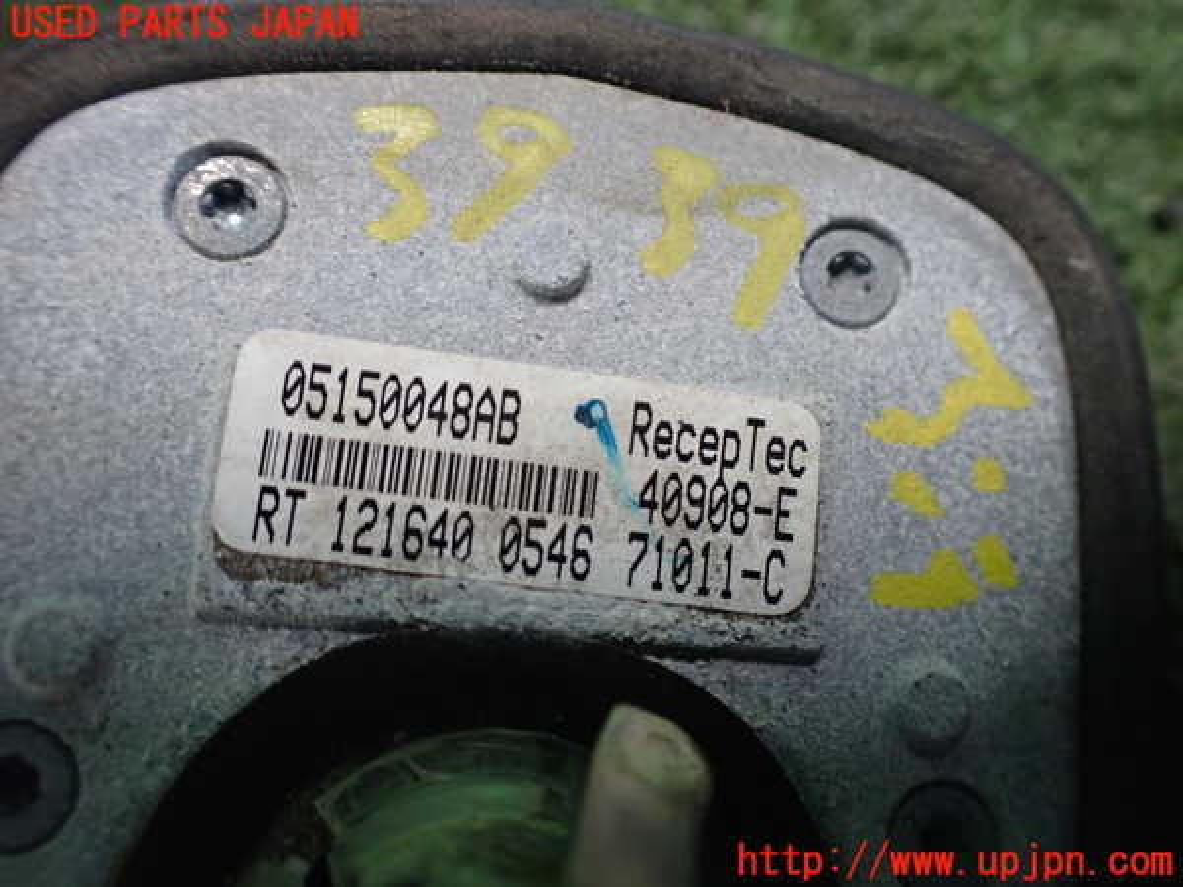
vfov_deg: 46.8
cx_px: 592
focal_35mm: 30
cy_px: 444
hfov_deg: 60.0
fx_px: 1025
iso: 800
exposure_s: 1/80
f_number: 2.3
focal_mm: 5.4
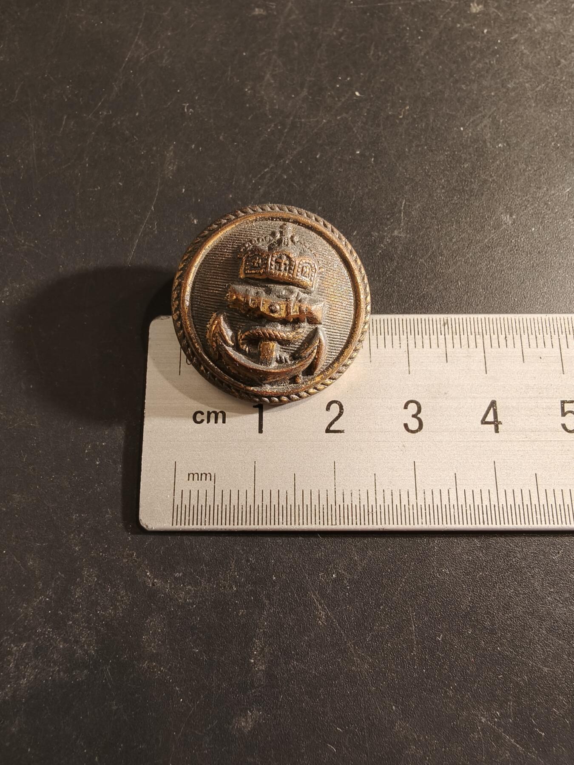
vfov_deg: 73.9
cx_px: 287
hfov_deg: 58.9
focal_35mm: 23
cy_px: 382
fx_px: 509
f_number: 2
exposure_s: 1/61.2
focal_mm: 2.32
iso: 160
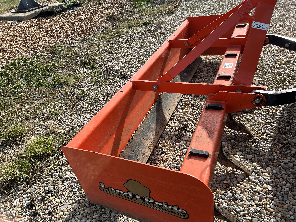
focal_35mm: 26
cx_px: 148
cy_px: 111
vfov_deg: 53.1
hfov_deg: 67.3
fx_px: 222
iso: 50
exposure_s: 1/2299
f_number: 1.5
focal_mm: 5.7
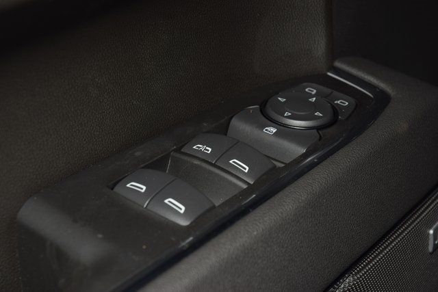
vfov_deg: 13.0
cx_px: 219
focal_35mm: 105
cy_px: 146
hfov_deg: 19.5
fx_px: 1278
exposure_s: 1/125
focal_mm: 70
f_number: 8
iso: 100
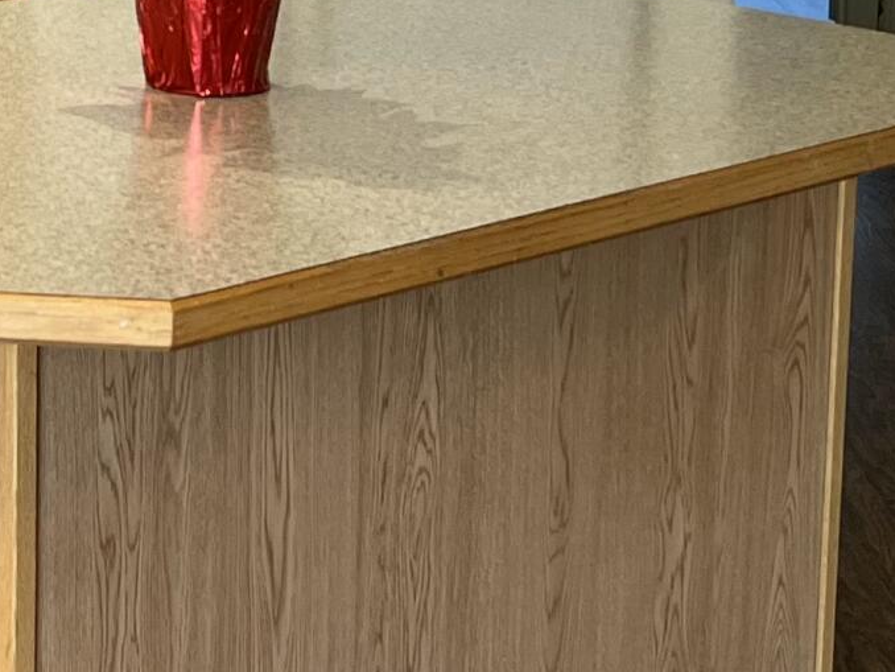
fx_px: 2974
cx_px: -309
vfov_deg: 12.4
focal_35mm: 115
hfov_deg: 16.1
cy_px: -240
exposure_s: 1/60
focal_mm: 5.7
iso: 80
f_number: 1.5
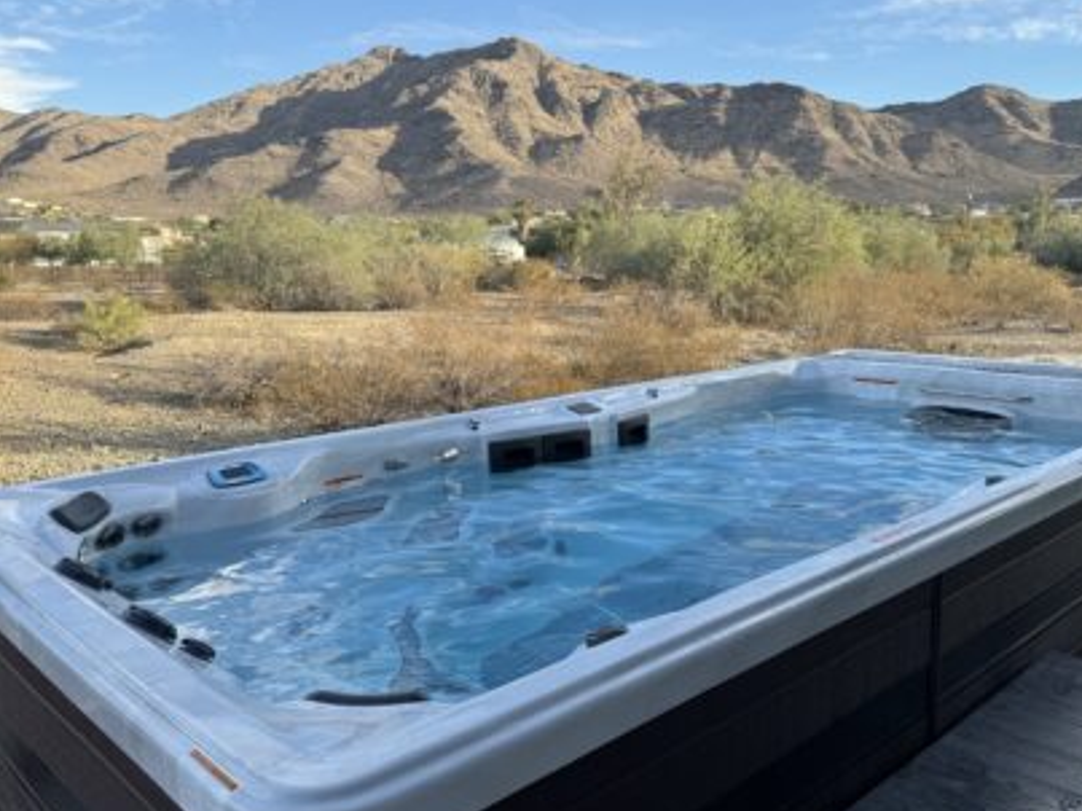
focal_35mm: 31
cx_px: 567
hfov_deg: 58.3
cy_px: 422
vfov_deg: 45.4
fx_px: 969
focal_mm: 6.76
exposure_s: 1/1261
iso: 80
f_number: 1.78
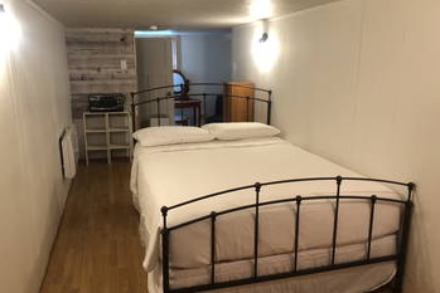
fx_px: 367
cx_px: 214
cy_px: 142
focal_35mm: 30
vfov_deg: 43.6
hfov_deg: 61.9
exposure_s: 1/15
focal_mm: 3.99
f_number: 1.8
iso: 100
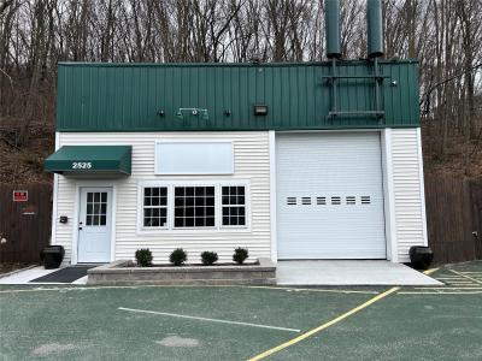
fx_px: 362
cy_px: 180
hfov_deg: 67.3
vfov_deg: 53.1
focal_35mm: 26
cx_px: 241
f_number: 1.5
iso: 50
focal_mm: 5.7
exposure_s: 1/1838
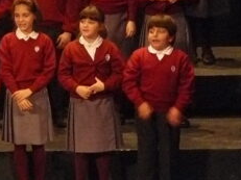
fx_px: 3298
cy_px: 91
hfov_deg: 4.1
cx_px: -255
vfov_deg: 3.1
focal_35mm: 474
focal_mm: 19
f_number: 3.2
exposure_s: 1/30
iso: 400
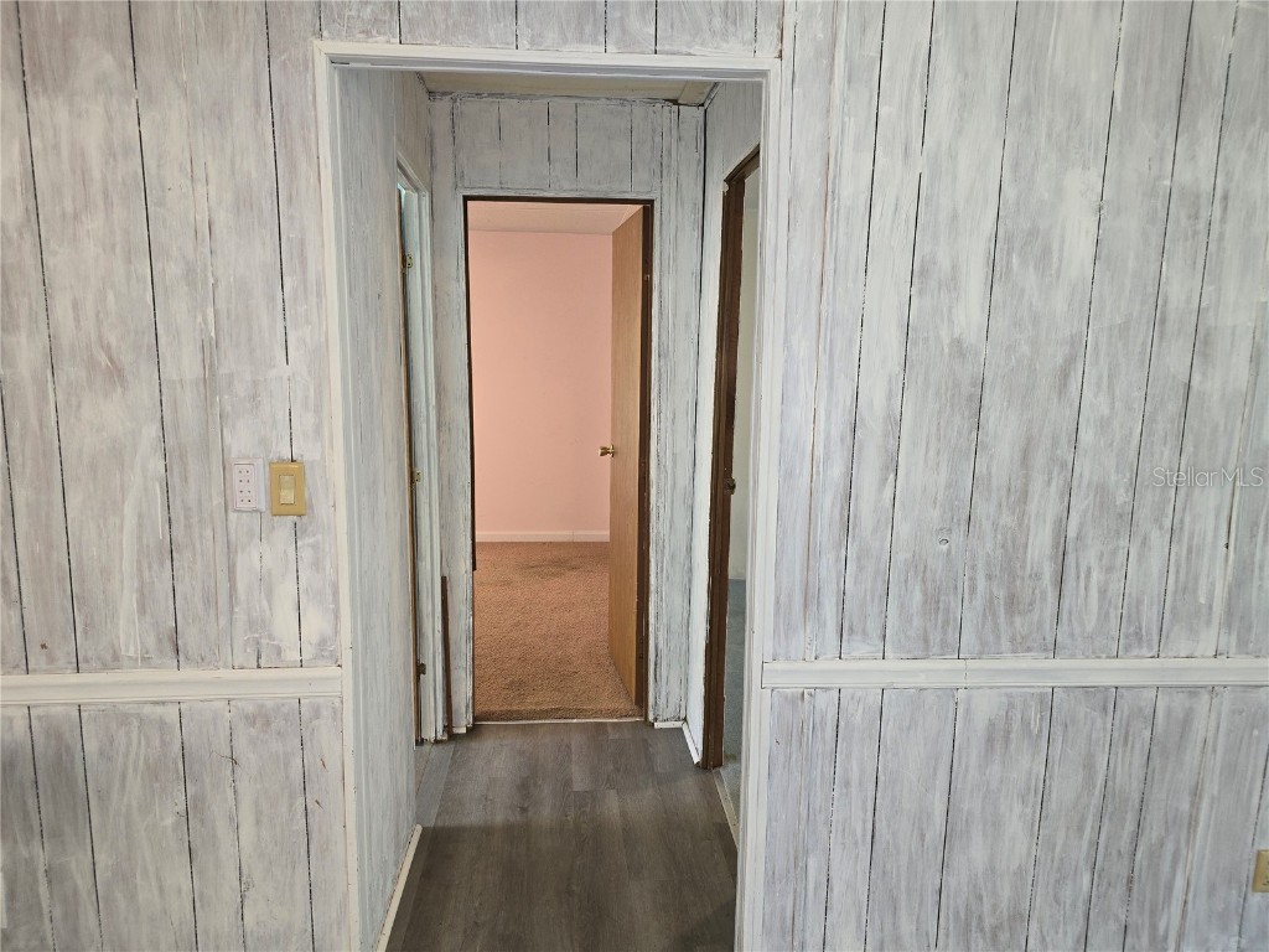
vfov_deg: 58.9
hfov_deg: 73.9
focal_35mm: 23
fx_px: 843
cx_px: 634
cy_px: 476
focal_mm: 6.3
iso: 100
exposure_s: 1/30
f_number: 1.7
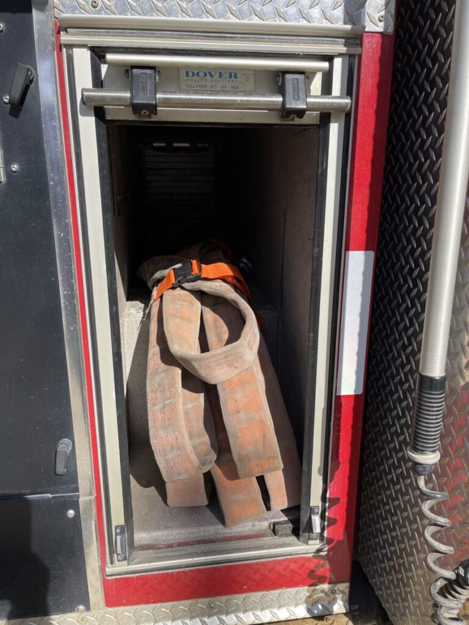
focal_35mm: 26
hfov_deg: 53.1
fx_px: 470
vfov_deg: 67.3
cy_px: 312
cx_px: 234
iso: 32
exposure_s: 1/2203
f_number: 1.6
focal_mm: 5.1
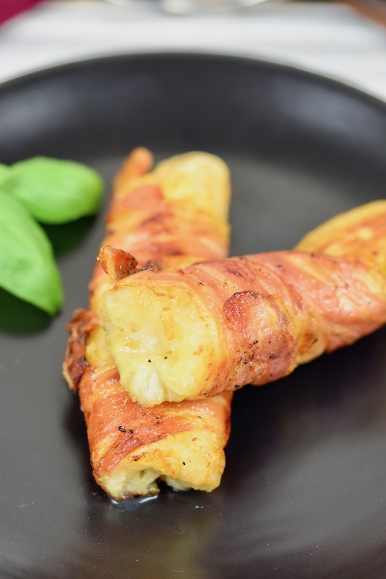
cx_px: 193
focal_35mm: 158
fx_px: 2532
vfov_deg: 13.0
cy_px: 290
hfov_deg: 8.7
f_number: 4
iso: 400
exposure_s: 1/60
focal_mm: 105
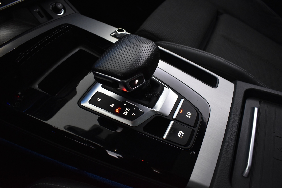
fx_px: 211
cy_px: 94
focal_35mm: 27
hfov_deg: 67.4
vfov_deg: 47.9
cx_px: 141
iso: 1250
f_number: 5
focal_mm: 18
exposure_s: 1/13
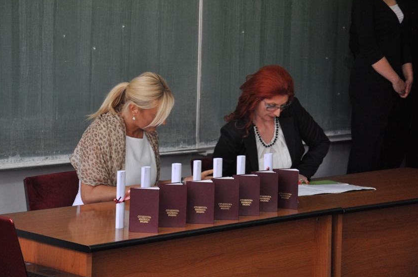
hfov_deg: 18.9
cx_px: 210
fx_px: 1253
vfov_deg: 12.6
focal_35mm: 108
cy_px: 137
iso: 2000
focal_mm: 70
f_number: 5.3
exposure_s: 1/100
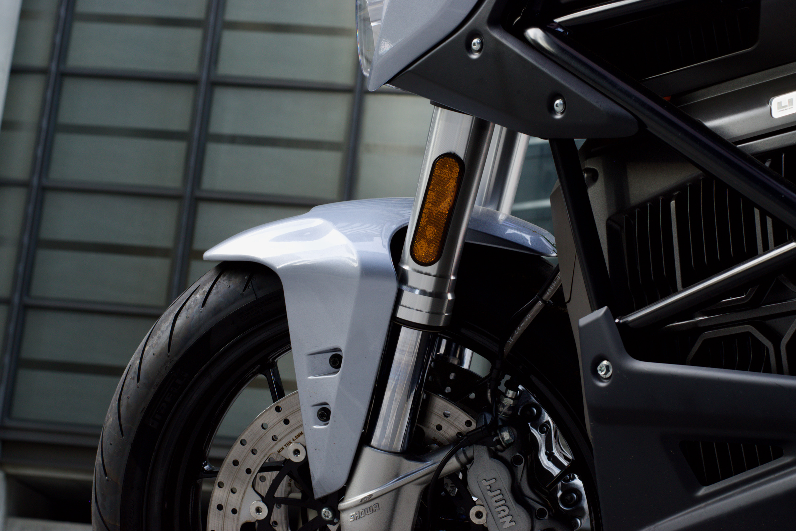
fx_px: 1658
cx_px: 398
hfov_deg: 27.0
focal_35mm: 75
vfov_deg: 18.2
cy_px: 266
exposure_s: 1/6
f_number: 10
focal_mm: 50
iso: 160
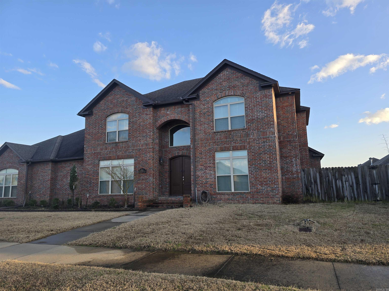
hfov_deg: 73.9
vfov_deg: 58.9
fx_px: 258
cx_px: 194
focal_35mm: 23
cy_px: 146
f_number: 1.7
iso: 12
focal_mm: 6.3
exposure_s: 1/180
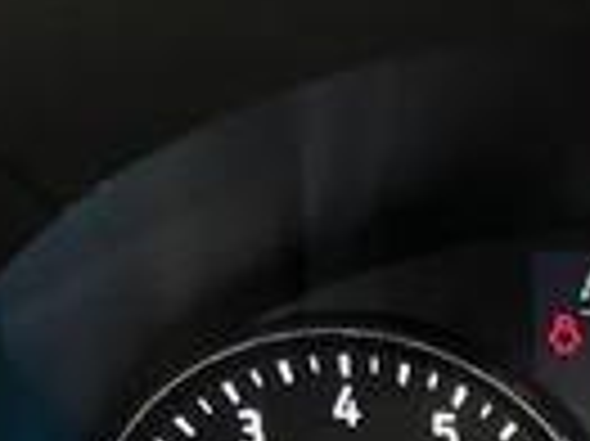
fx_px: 1703
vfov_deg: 13.2
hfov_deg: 17.8
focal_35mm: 100
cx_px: 856
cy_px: 814
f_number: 1.5
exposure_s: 1/30
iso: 640
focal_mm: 5.7
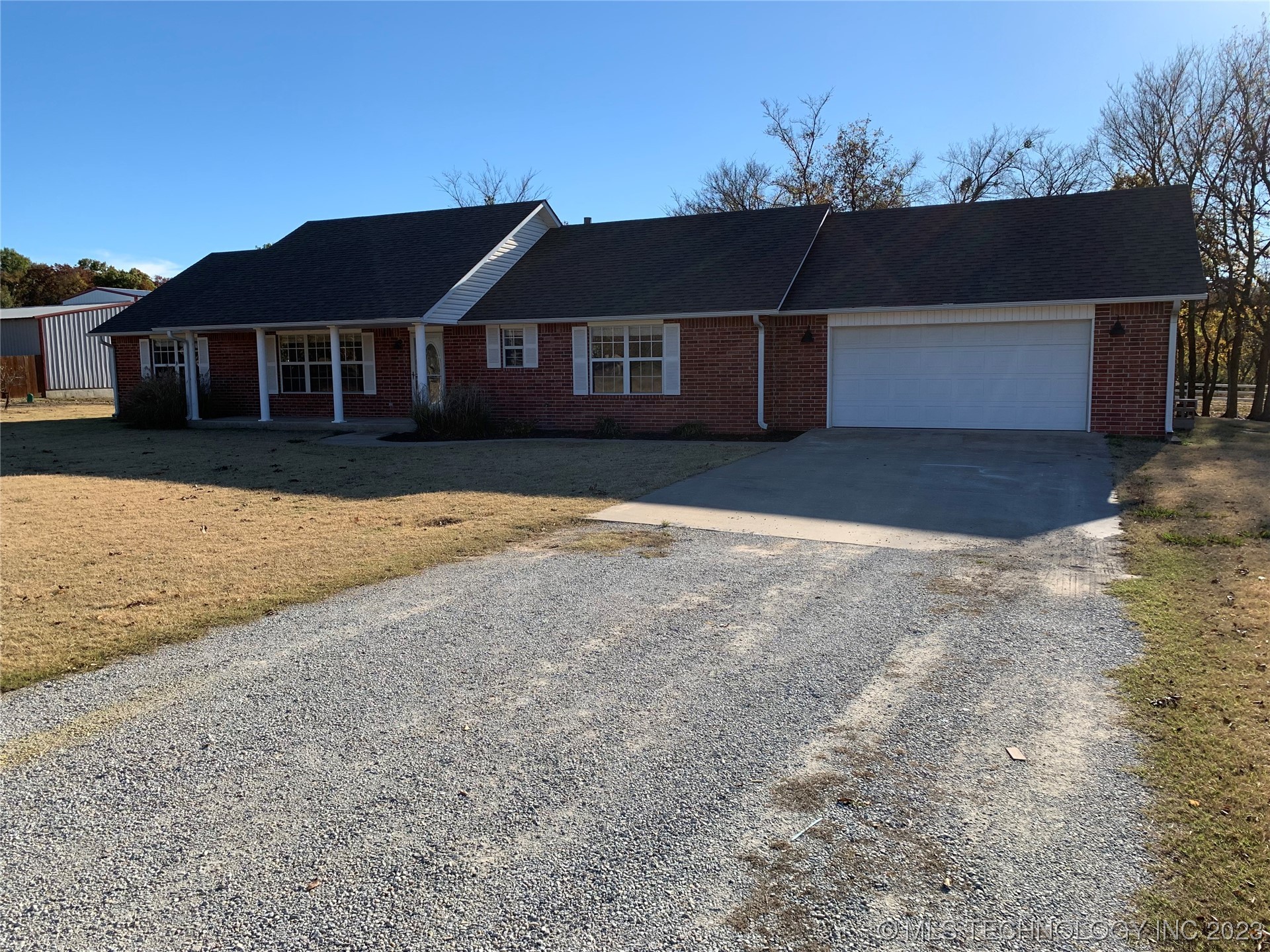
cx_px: 635
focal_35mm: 26
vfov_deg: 53.1
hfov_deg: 67.3
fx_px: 954
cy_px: 476
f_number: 1.8
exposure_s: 1/1880
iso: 25
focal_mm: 4.25
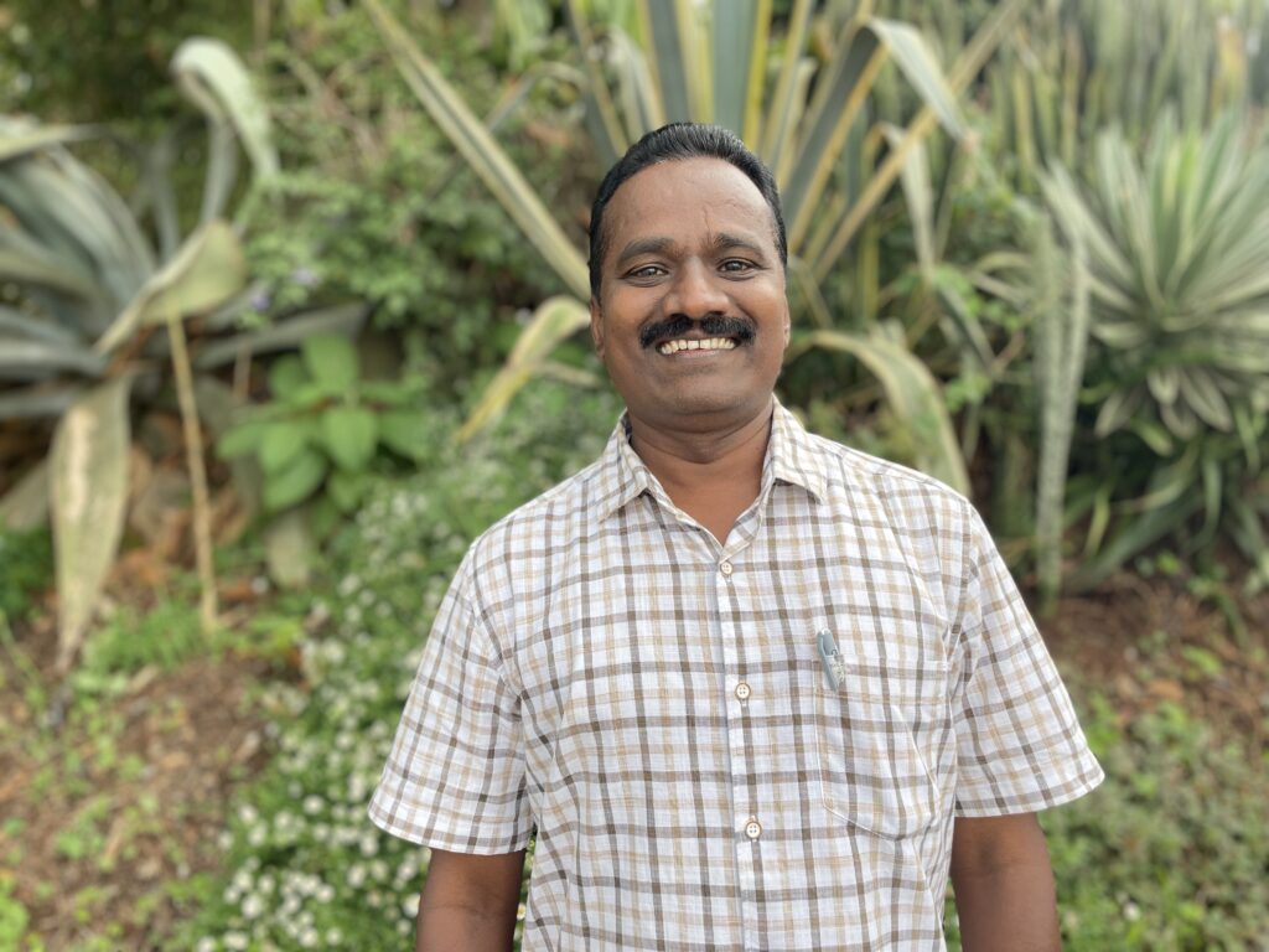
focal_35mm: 26
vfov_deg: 53.1
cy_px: 476
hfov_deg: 67.3
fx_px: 953
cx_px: 634
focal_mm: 4.2
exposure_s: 1/222
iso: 40
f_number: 1.6
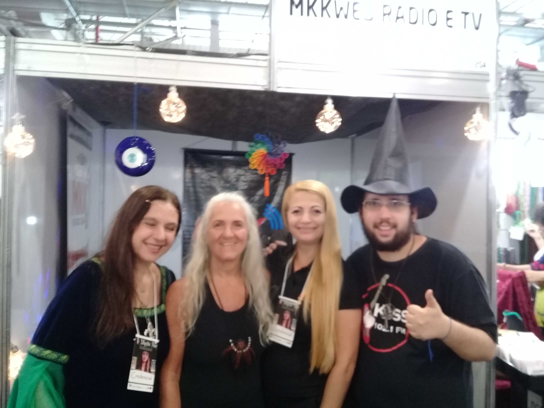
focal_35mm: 31
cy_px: 204
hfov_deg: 58.4
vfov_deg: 45.4
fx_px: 487
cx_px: 272
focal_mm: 3.3
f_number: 2.2
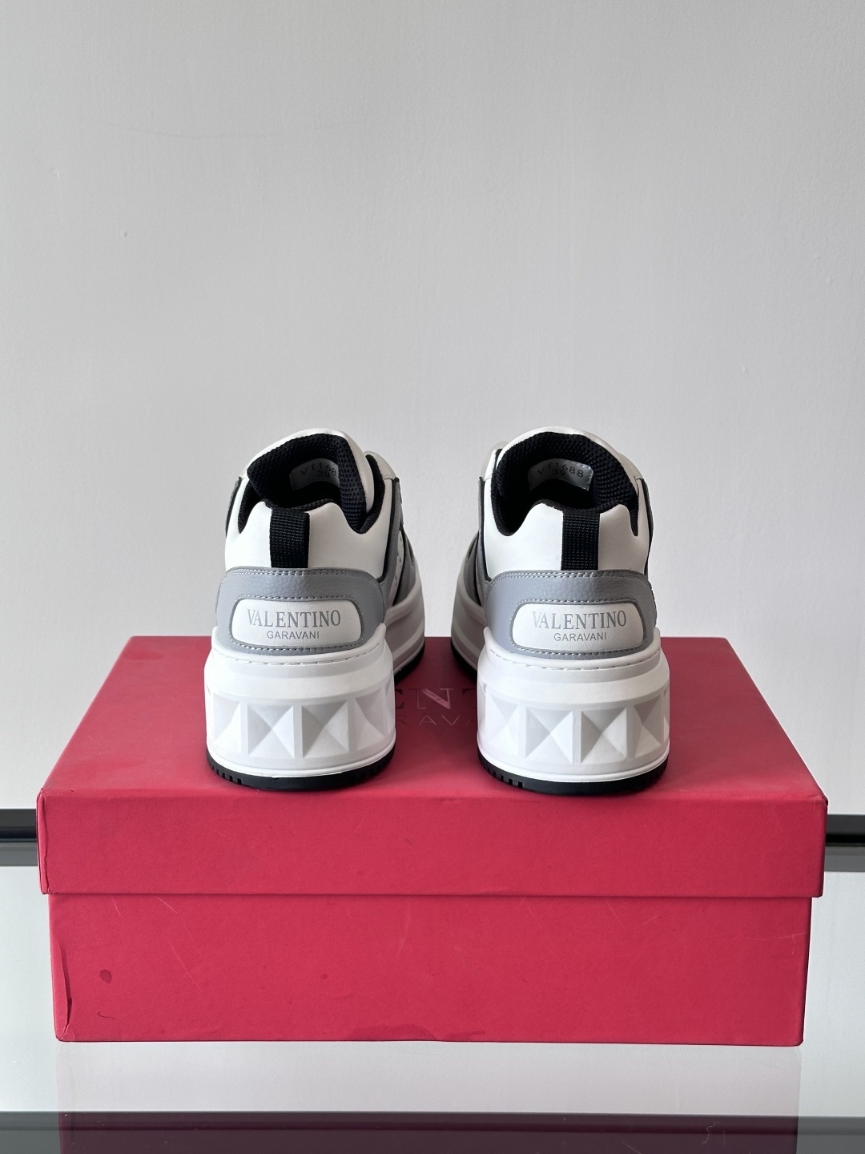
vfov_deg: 39.7
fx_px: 1599
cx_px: 432
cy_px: 577
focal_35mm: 48
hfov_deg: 30.3
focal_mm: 6.86
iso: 64
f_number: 1.78
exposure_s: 1/147
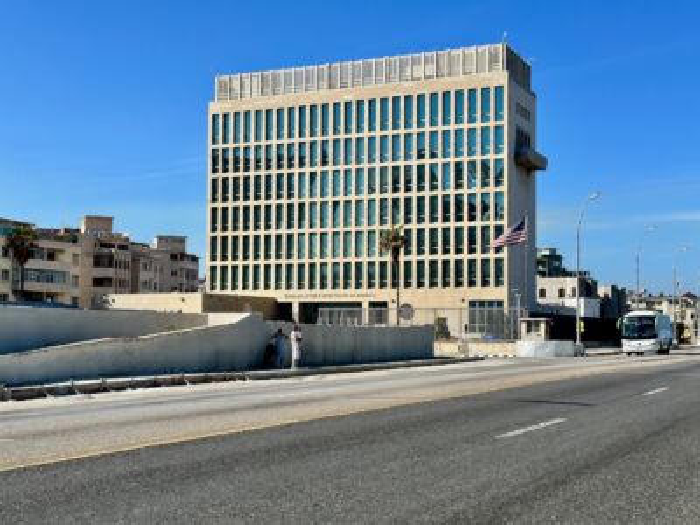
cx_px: 350
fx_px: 971
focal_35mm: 48
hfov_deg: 39.7
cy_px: 262
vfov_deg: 30.3
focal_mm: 6.86
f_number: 1.78
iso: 64
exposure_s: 1/5000
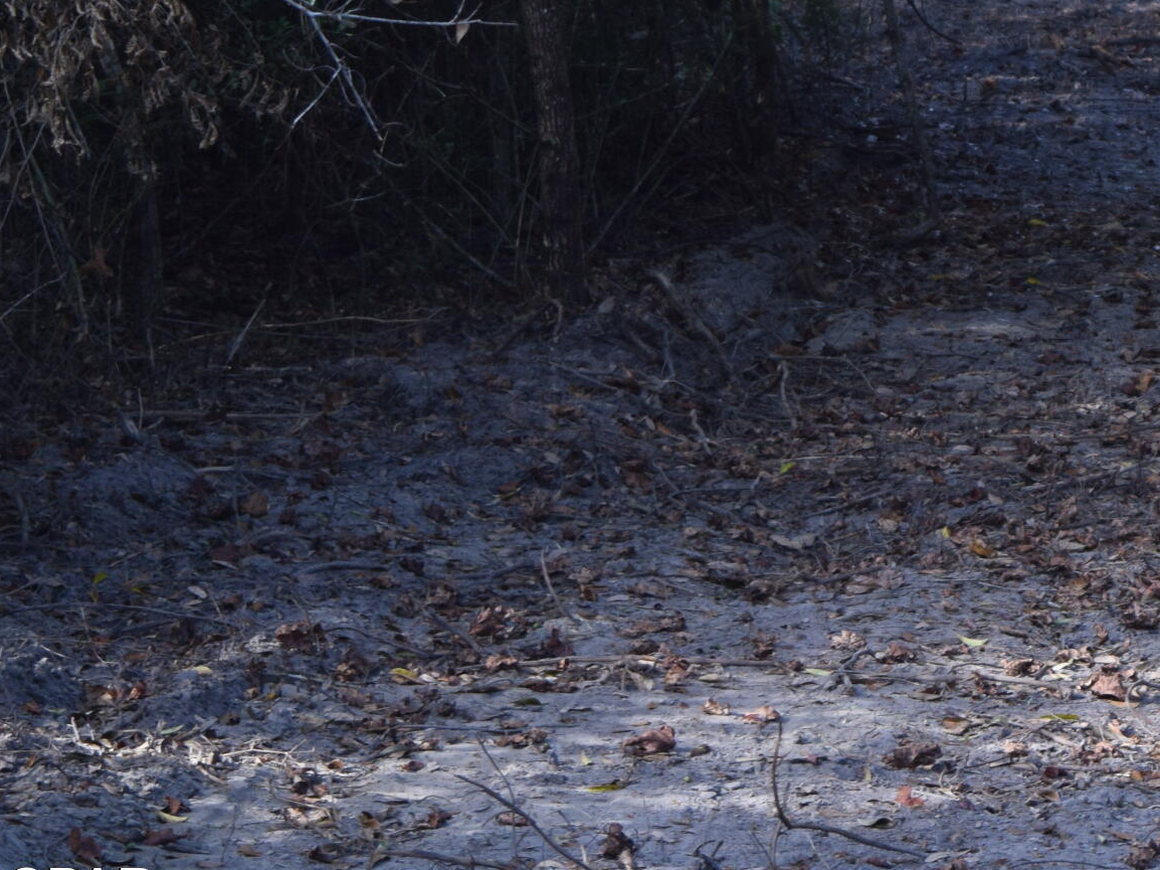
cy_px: -24
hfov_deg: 9.5
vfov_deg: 7.2
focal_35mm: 206
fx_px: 6910
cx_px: 1325
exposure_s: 1/125
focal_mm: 55
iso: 400
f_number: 6.3
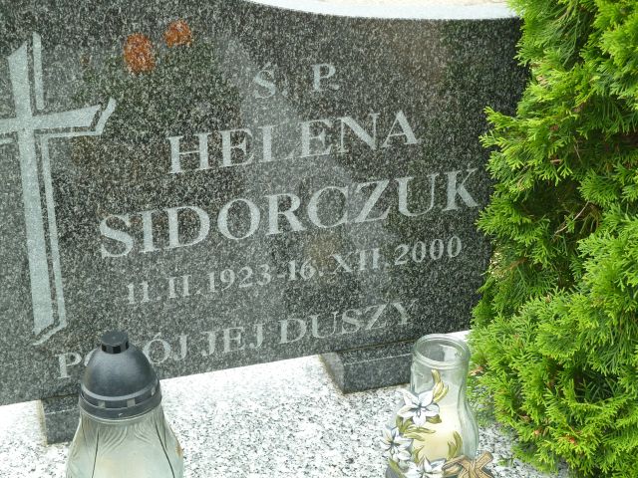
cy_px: 239
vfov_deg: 18.9
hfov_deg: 25.0
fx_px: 1438
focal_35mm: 78
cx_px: 319
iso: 100
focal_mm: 12.8
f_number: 4.2
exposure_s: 1/40
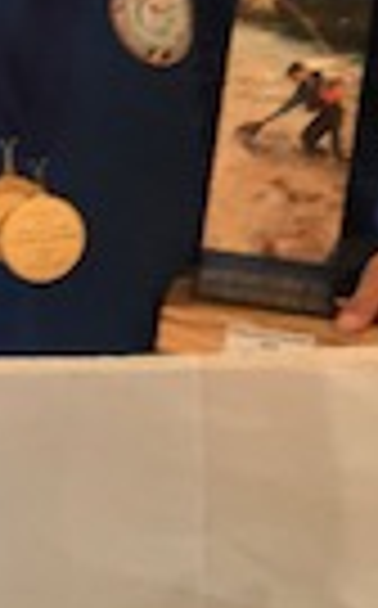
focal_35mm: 141
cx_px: 396
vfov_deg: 14.3
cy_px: -162
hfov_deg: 9.2
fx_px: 2332
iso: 250
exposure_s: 1/33
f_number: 1.8
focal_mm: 3.99
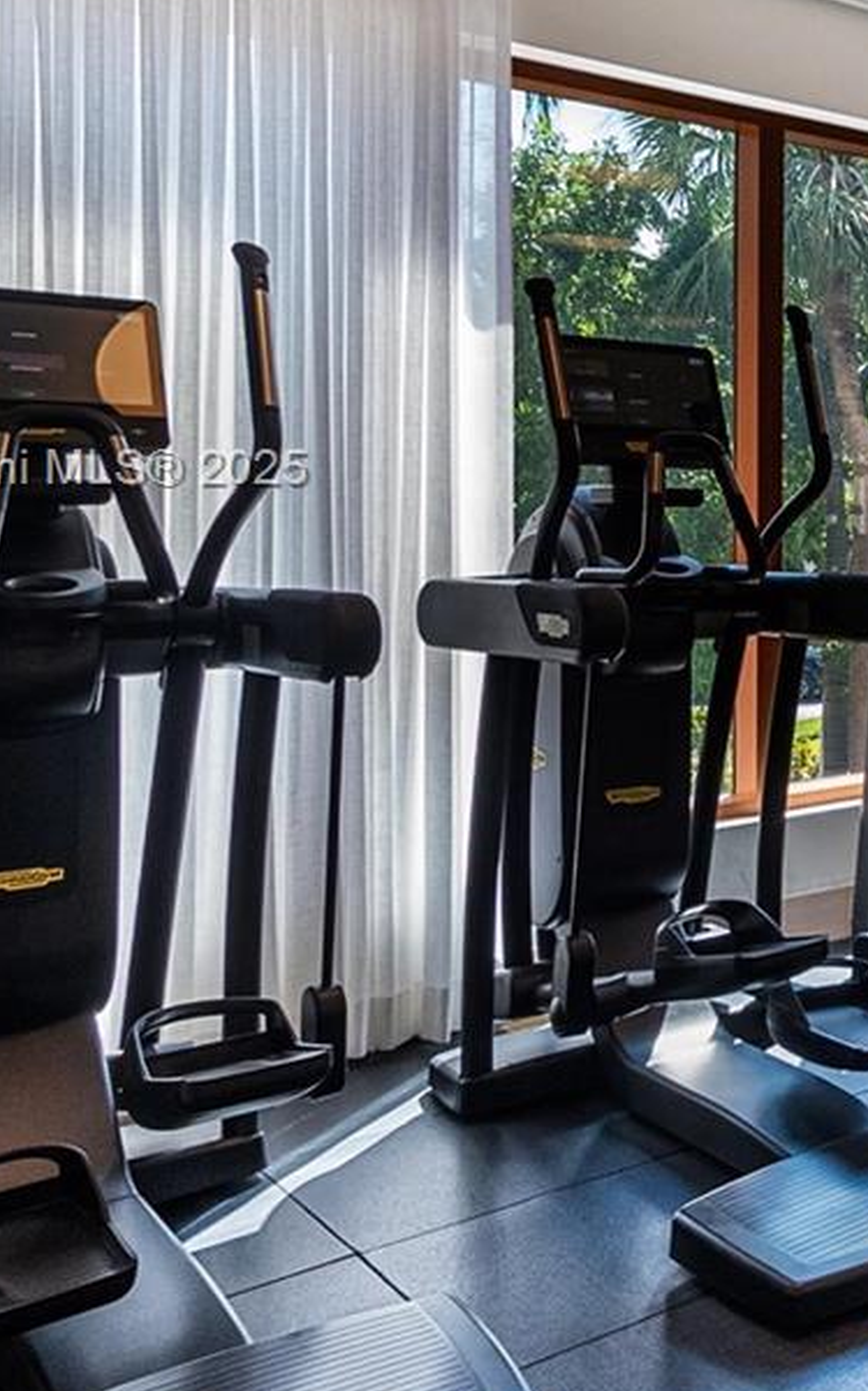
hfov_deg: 23.6
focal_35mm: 38
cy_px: 472
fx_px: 1440
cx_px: 1419
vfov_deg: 50.7
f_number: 5
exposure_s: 1/320
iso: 800
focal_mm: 7
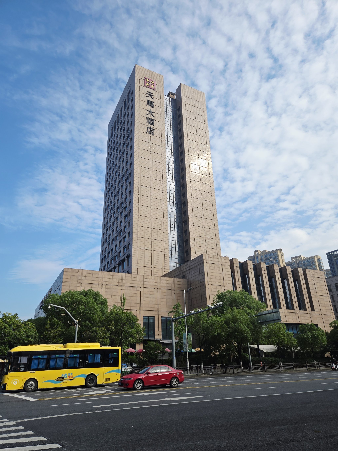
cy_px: 226
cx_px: 169
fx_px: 299
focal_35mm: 23
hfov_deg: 58.9
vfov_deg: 73.9
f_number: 1.8
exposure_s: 1/3333
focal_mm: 5.4
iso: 40
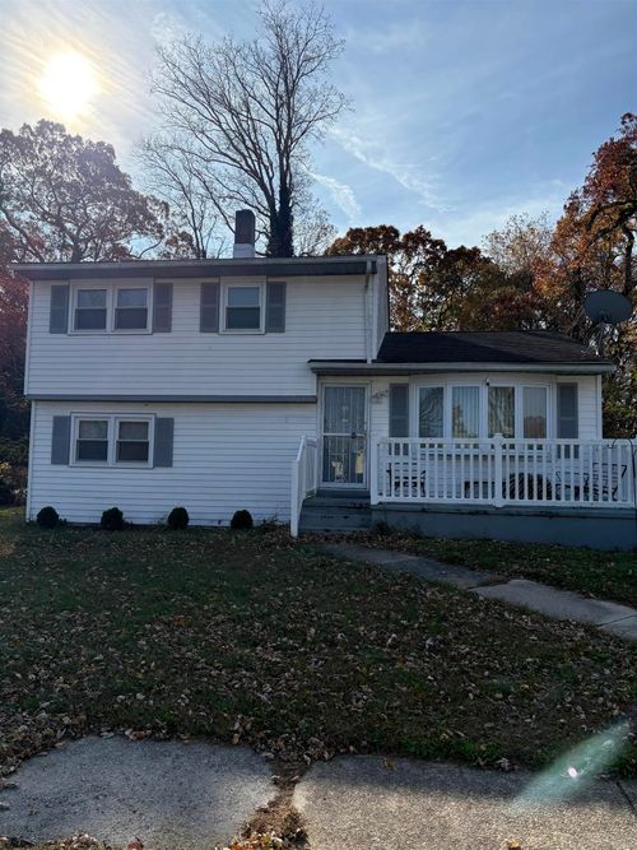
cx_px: 318
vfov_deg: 67.3
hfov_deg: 53.0
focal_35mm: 26
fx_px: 638
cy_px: 425
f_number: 1.6
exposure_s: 1/6993
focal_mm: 5.96
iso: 64
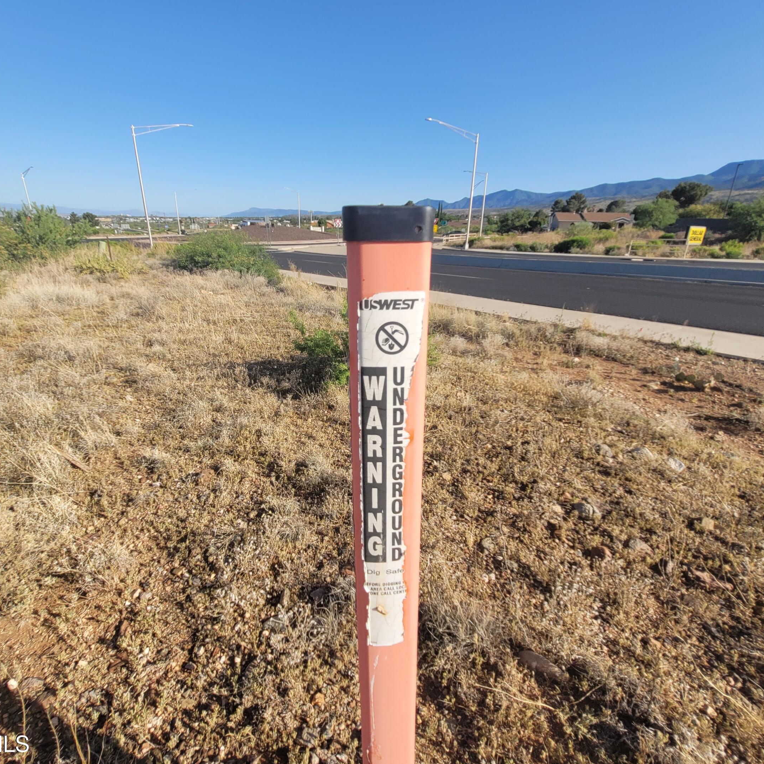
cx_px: 369
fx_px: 400
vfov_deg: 87.4
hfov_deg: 87.4
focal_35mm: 16
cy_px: 382
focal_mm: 1.74
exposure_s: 1/1269
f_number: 2.2
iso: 40
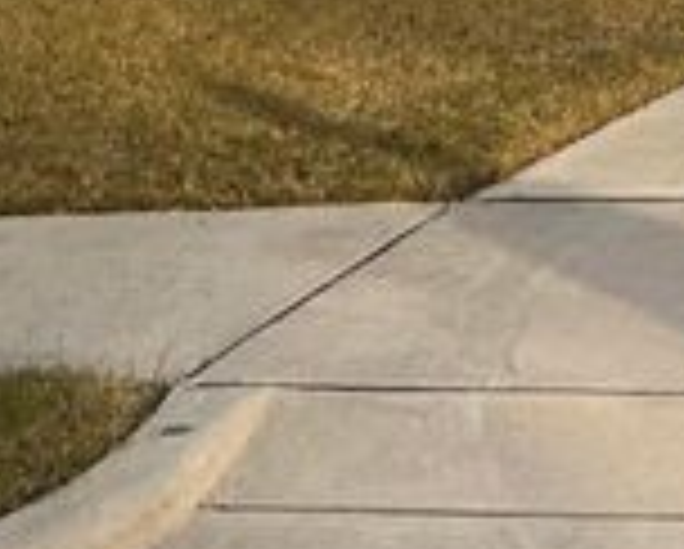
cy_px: -403
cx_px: 1012
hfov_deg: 15.9
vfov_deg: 12.8
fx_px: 2250
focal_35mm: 111
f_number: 1.5
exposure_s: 1/1808
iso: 50
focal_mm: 5.7
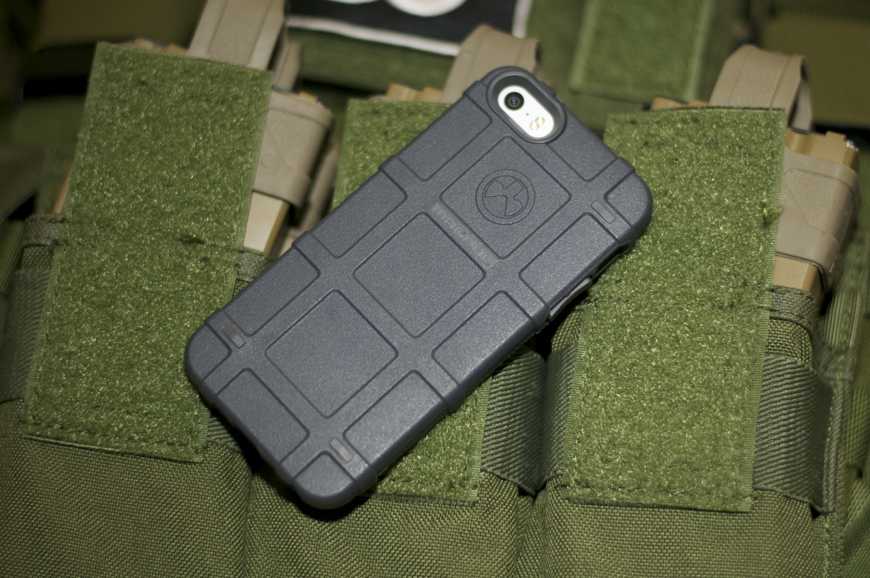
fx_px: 1810
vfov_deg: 18.1
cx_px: 435
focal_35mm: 75
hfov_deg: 27.0
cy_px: 289
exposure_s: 1/50
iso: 200
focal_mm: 50
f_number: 1.8
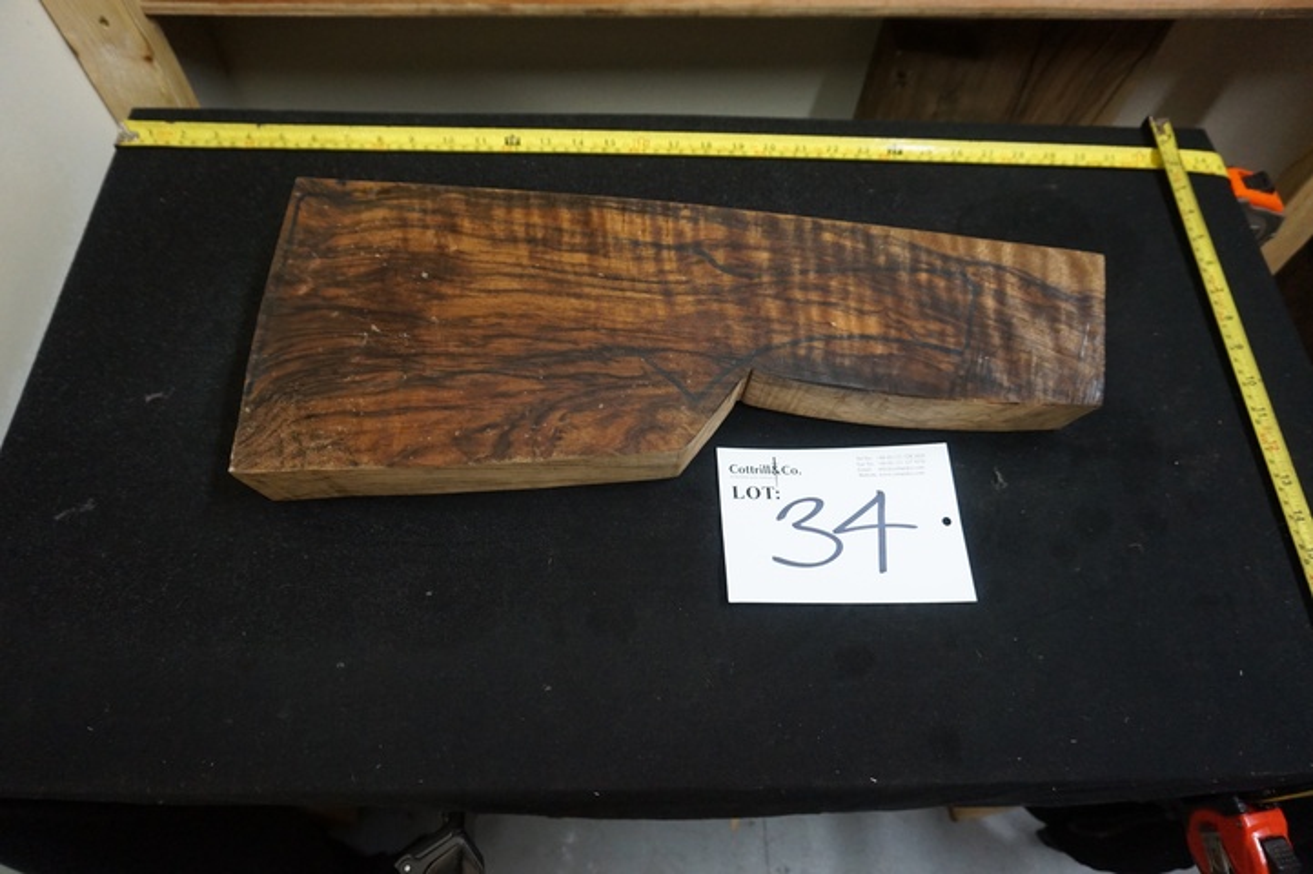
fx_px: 875
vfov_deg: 53.1
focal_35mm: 24
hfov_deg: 73.8
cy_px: 437
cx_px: 656
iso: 2000
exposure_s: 1/160
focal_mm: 16
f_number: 3.5
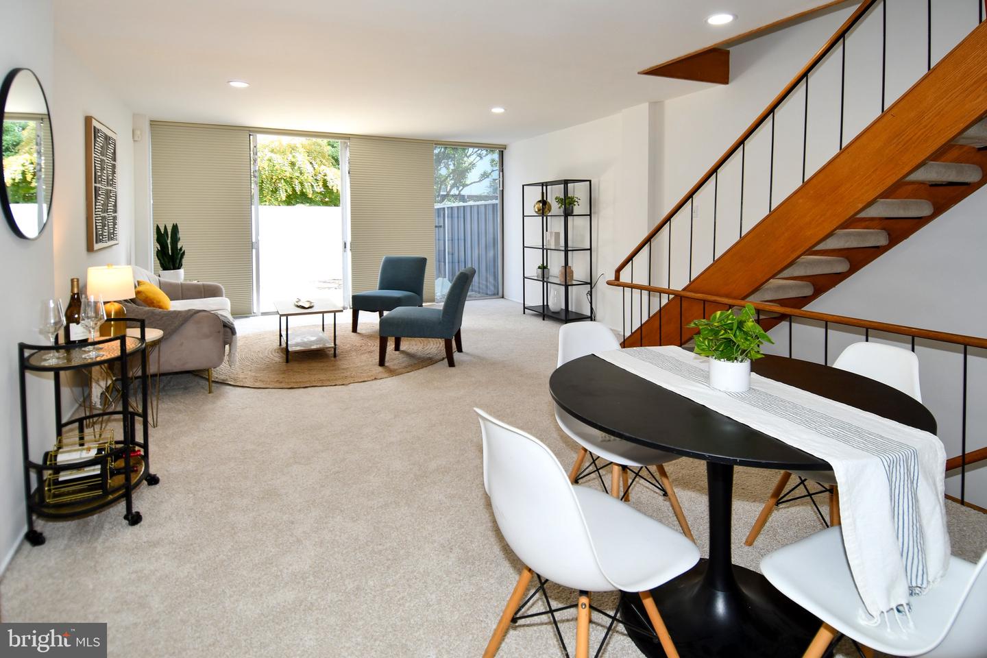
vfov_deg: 67.4
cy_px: 329
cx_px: 494
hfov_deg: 90.0
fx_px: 493
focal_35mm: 18
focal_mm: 12
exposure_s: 1/80
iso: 200
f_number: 4.5
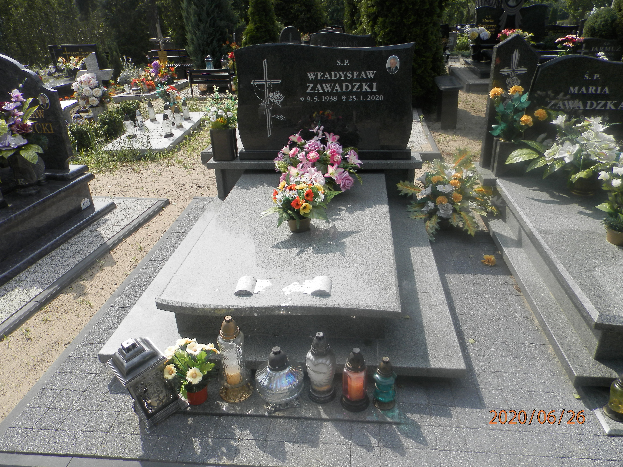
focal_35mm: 25
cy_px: 234
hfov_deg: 69.4
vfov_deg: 54.9
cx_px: 312
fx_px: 450
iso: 80
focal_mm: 4.5
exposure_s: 1/1000
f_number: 3.1
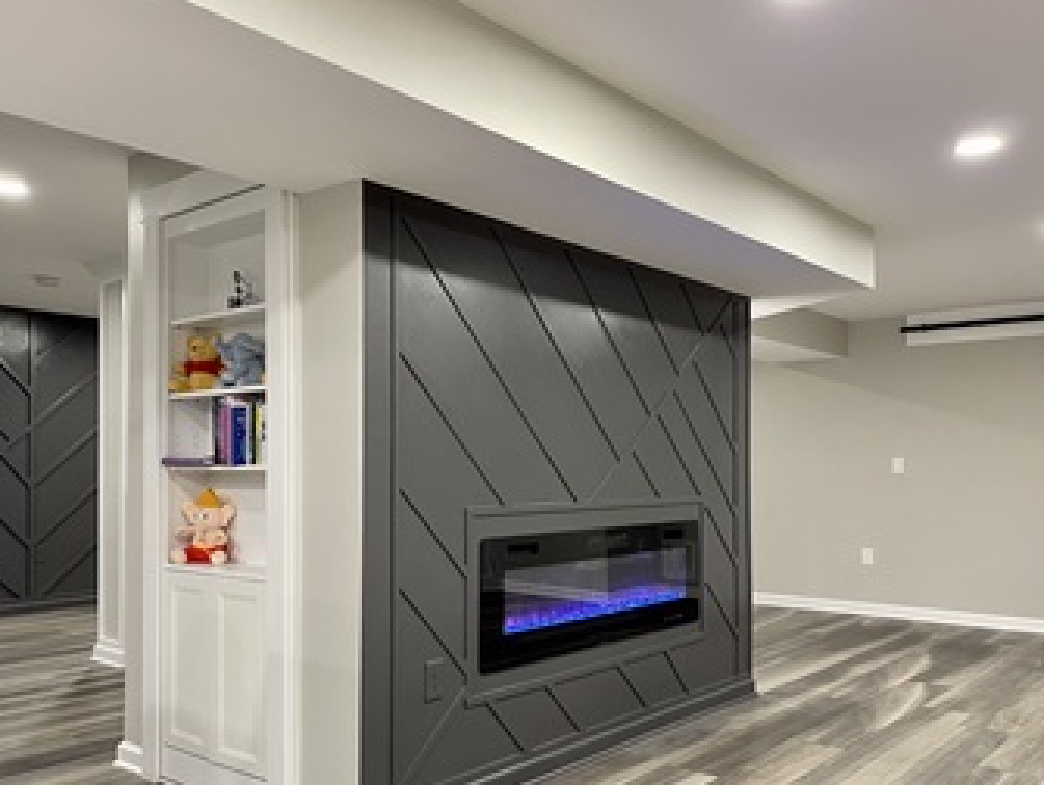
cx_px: 492
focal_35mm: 31
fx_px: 936
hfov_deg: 58.3
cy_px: 452
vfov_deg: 45.4
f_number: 1.6
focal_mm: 5.1
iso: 200
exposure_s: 1/60
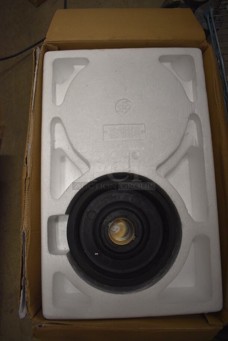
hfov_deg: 48.0
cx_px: 114
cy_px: 170
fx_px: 256
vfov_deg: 67.3
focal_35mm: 27
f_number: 3.5
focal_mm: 18
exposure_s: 1/250
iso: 800
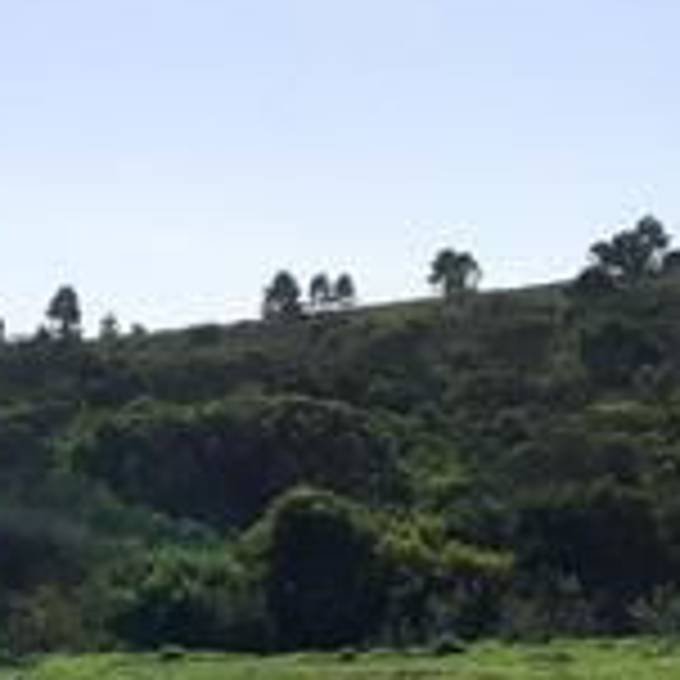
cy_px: 707
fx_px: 2911
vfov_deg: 13.1
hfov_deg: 12.8
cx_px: -279
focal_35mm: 131
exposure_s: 1/4367
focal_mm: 3.99
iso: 25
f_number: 1.8
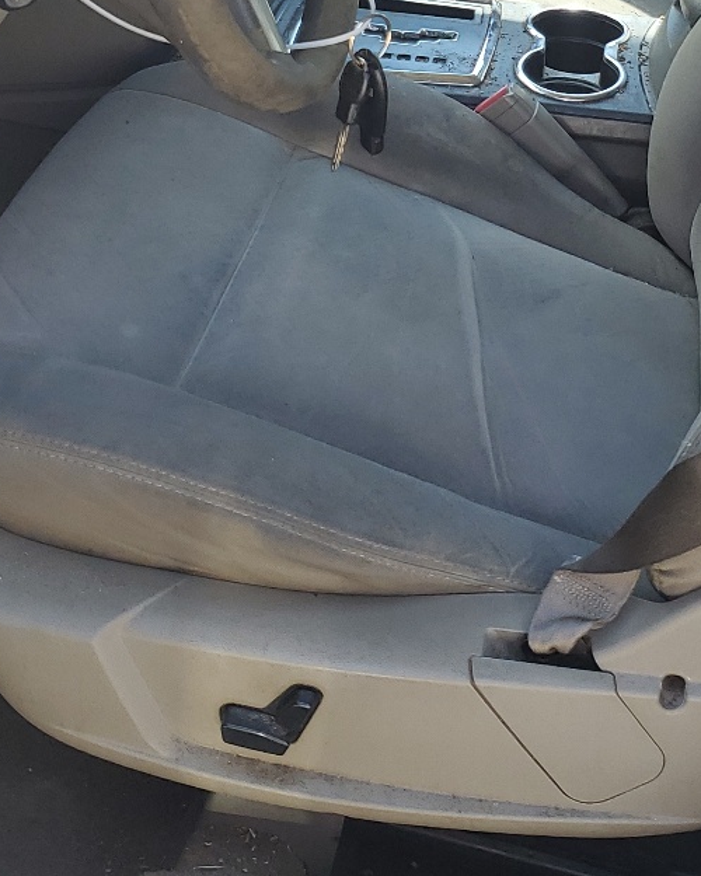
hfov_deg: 23.2
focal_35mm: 65
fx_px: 1686
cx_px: 562
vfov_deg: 27.7
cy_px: 36
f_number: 1.5
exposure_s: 1/357
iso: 50
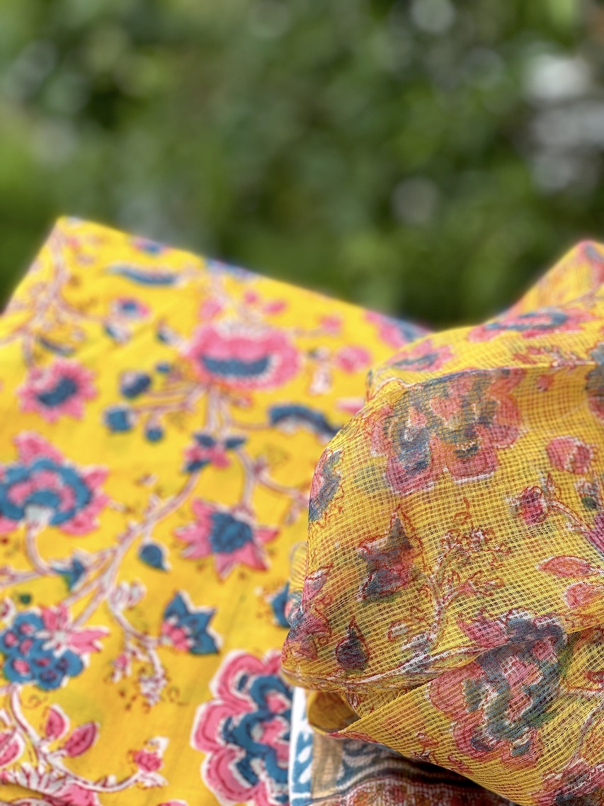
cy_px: 403
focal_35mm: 77
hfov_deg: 19.1
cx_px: 302
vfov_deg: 25.3
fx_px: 1792
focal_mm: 9
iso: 32
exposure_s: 1/99
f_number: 2.8
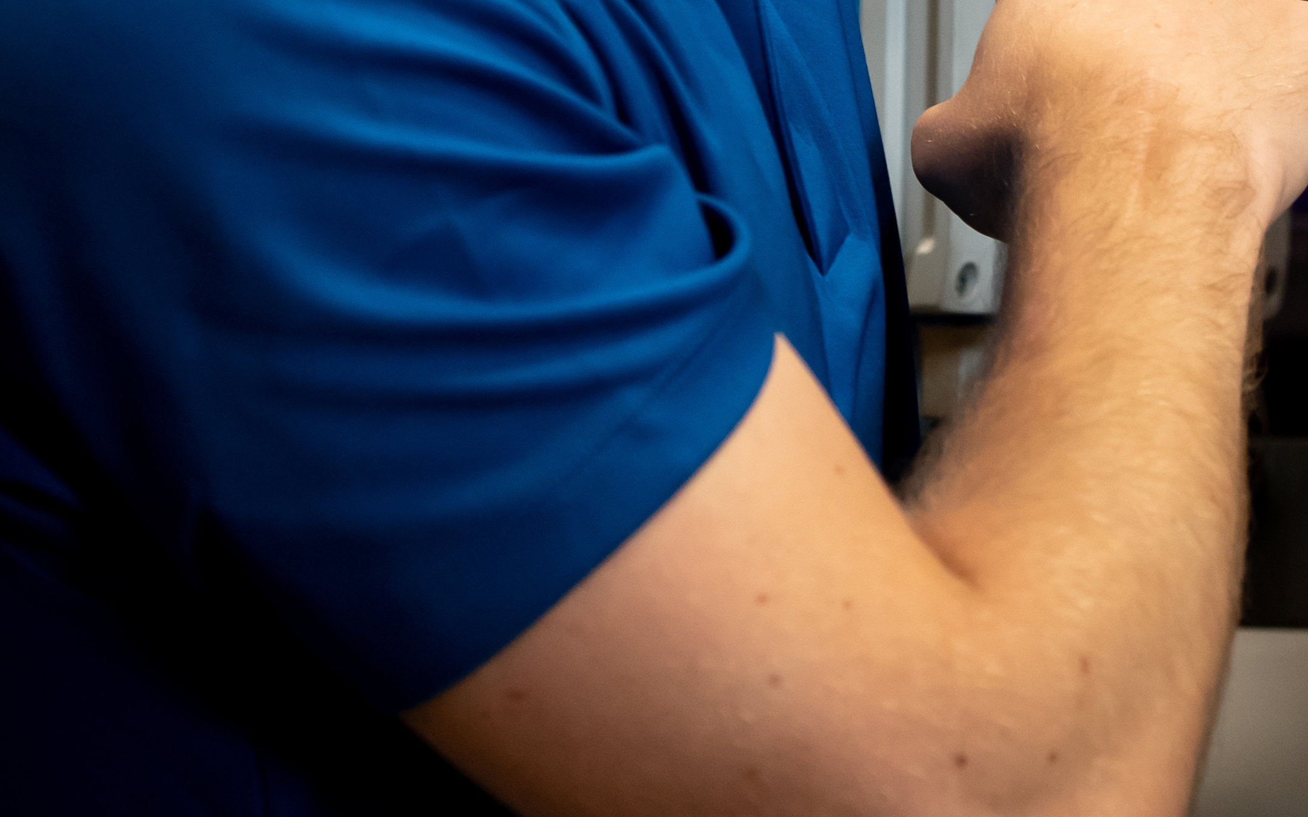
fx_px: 11477
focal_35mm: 322
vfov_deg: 4.0
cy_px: -621
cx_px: 2243
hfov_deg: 6.4
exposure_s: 1/100
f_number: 2.8
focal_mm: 85
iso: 1600
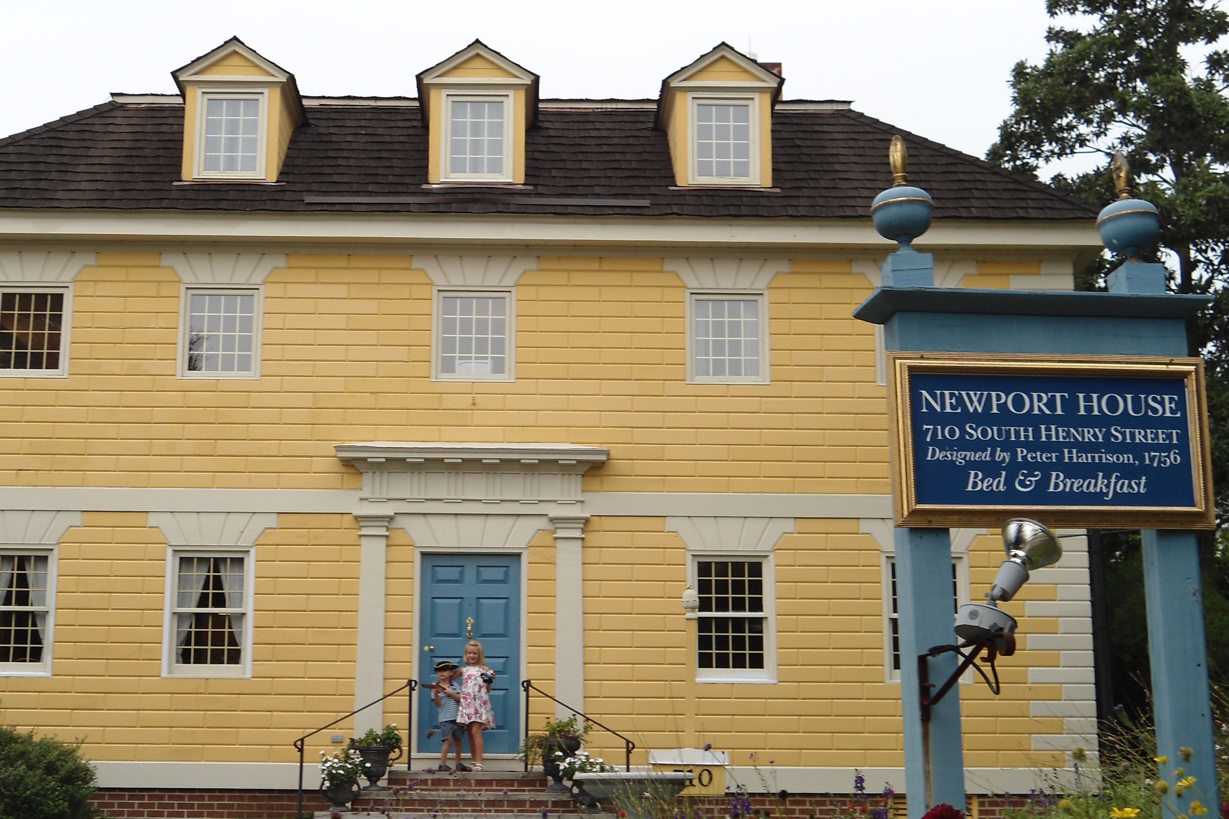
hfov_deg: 37.4
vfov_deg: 25.5
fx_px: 1809
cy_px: 432
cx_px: 528
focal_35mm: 53
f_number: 3.5
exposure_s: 1/30
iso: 80
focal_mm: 7.9
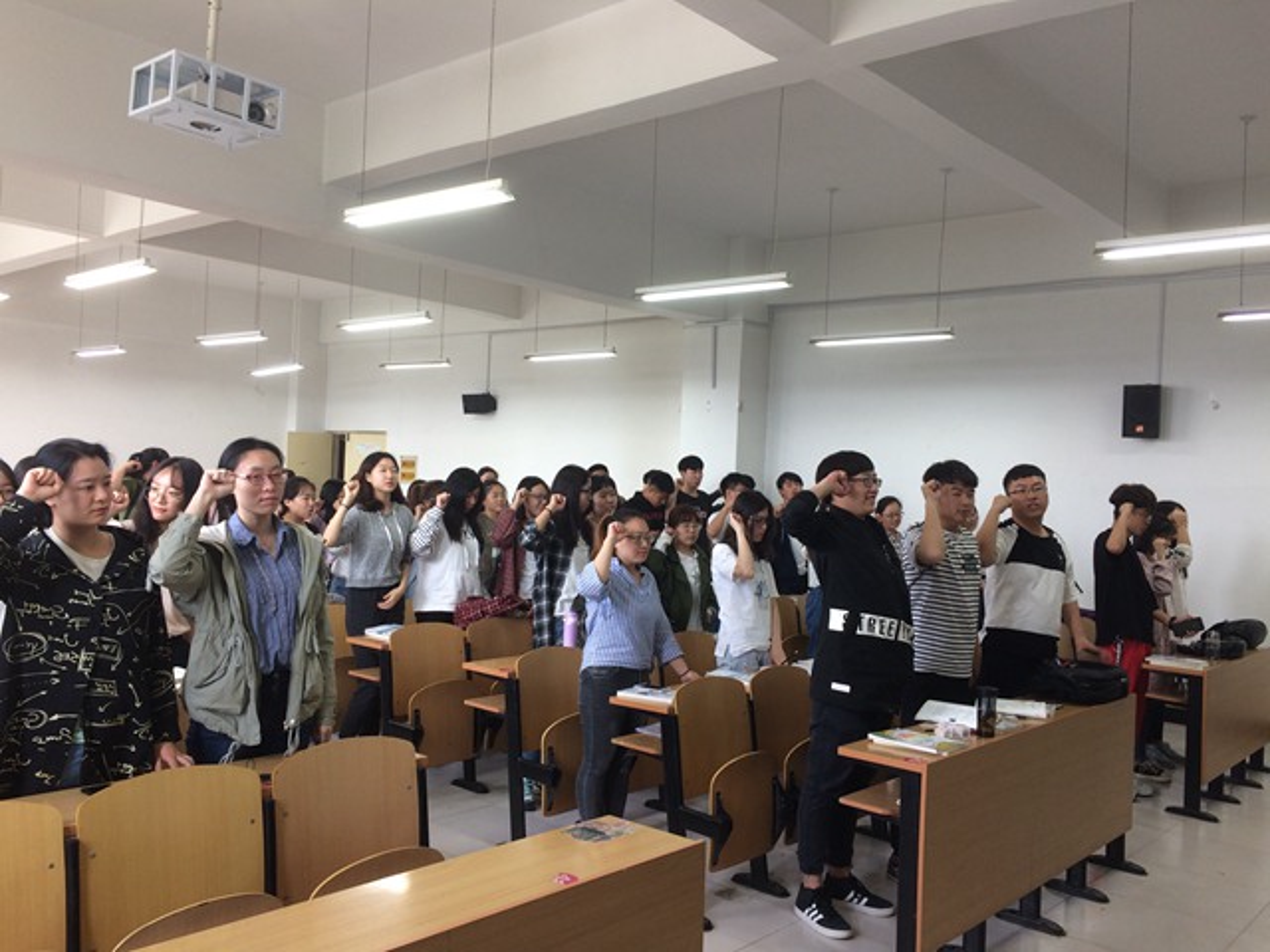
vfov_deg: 48.2
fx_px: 1064
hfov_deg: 61.7
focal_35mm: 29
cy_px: 476
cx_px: 635
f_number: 2.2
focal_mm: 4.15
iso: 40
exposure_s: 1/33
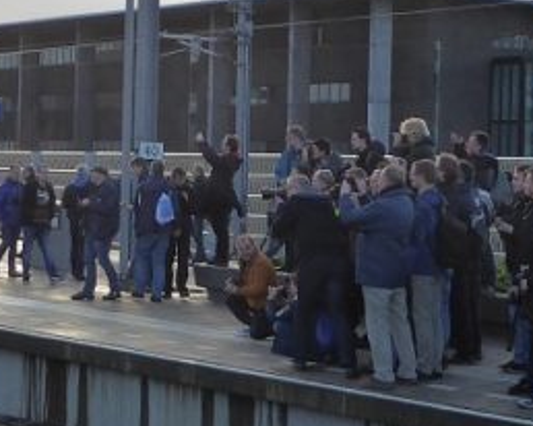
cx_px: 68
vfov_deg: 15.8
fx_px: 1529
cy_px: 170
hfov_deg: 19.5
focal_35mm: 97
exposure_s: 1/400
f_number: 3.3
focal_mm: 4.3
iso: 160
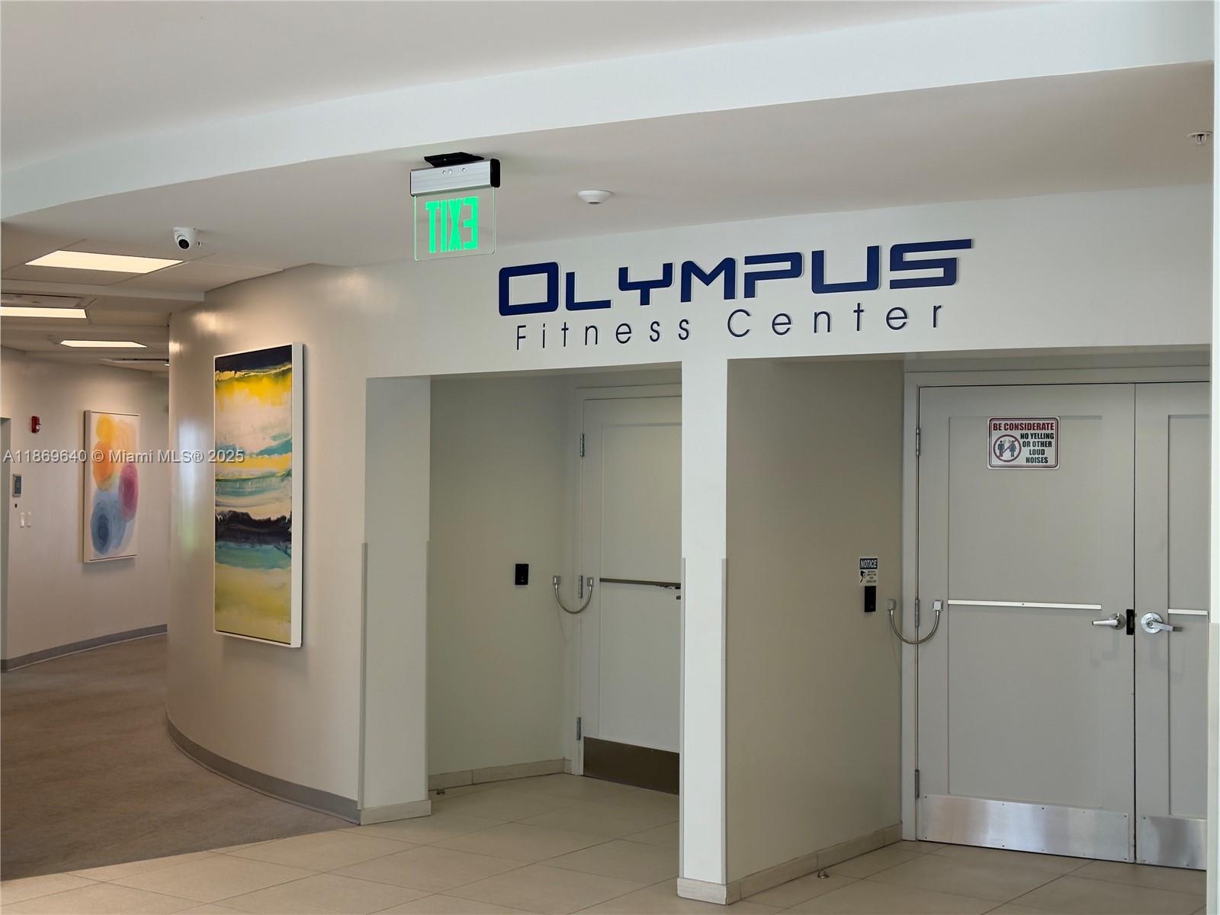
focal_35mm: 48
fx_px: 1692
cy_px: 458
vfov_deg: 30.3
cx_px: 610
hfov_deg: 39.7
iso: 80
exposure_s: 1/170
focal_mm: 6.76
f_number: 1.78
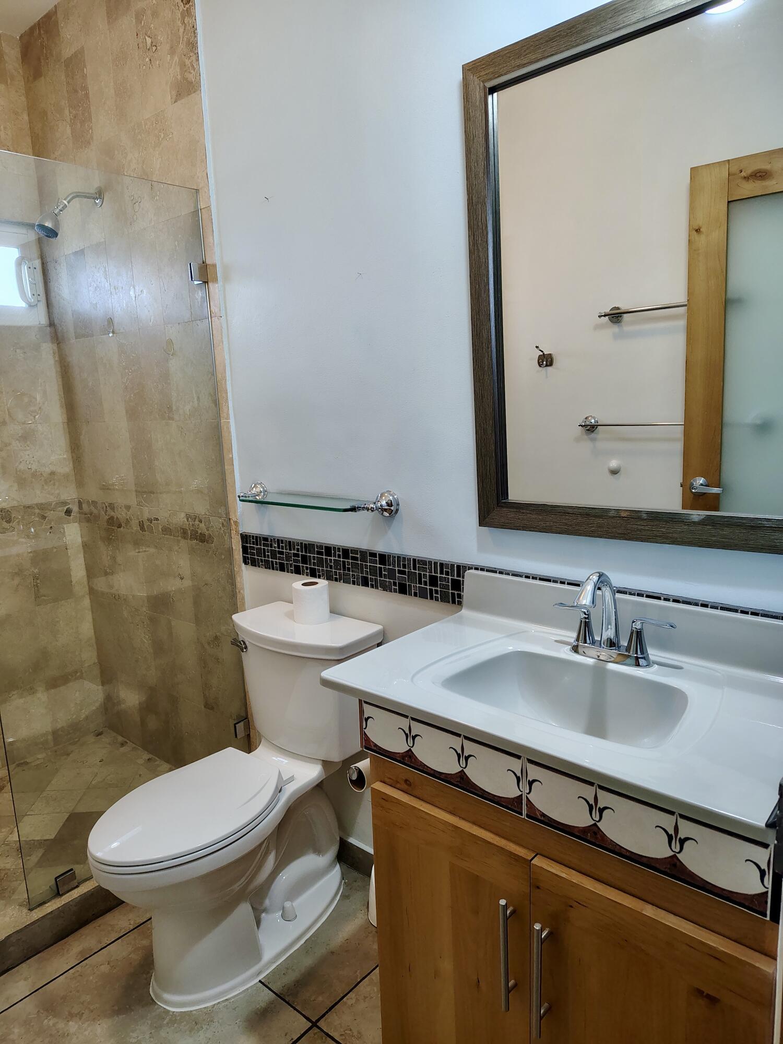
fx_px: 724
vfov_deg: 71.6
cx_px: 392
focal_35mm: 24
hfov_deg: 56.8
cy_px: 522
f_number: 1.8
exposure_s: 1/120
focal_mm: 5.56
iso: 752
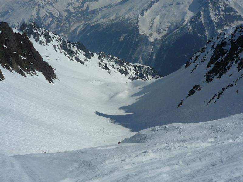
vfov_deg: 38.7
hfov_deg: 50.1
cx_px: 122
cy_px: 91
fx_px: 260
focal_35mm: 37
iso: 100
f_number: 8
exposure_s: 1/1000
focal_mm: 4.4
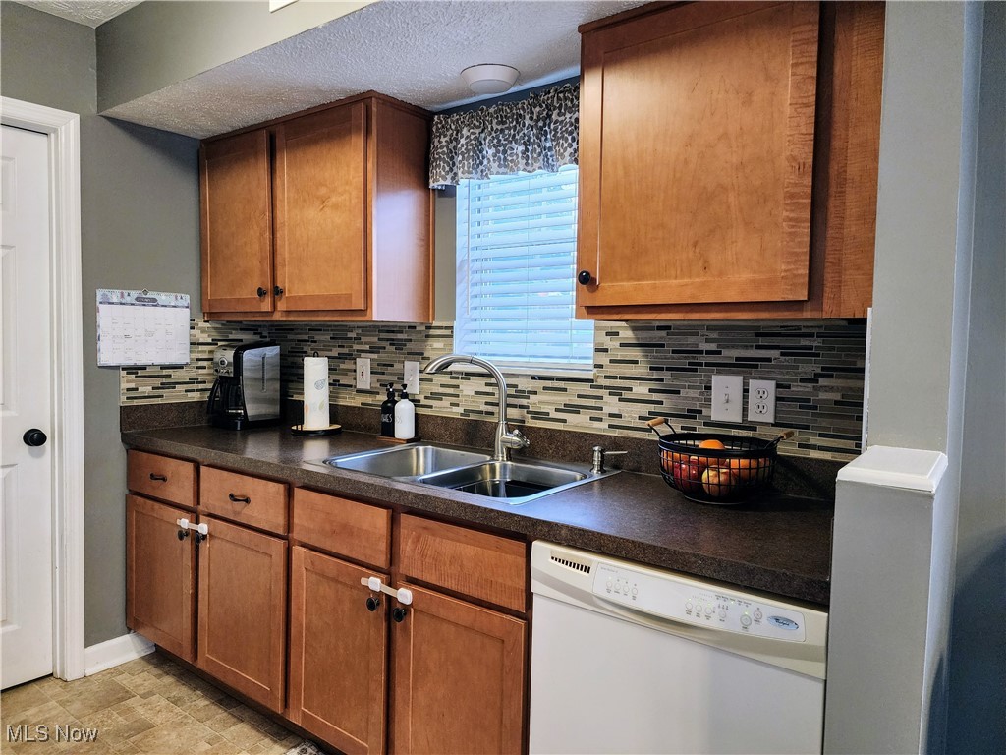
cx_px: 503
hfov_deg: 73.9
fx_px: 668
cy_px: 378
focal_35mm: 23
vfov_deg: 58.9
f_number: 1.8
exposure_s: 1/120
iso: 640
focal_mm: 6.4
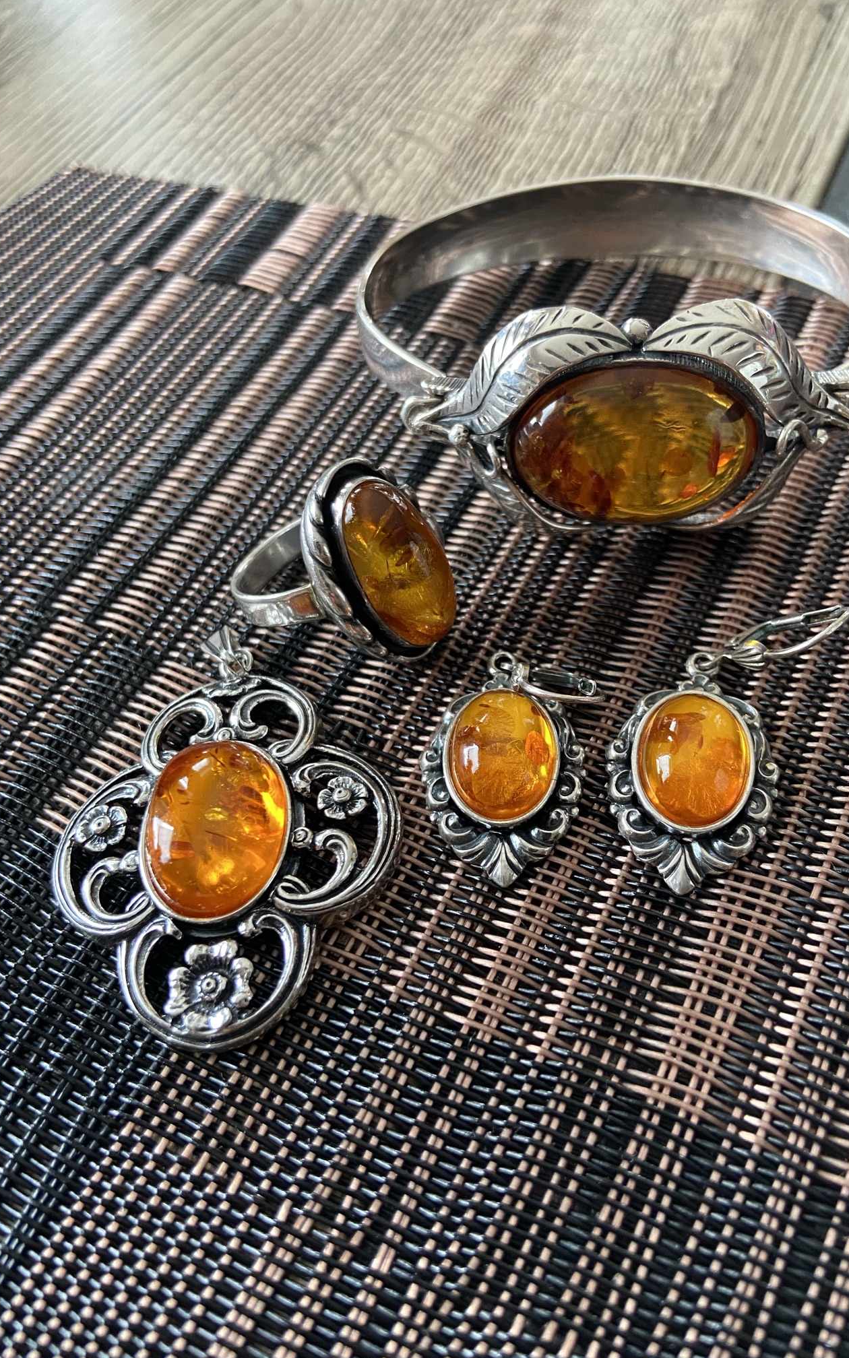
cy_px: 673
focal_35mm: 28
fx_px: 1037
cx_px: 464
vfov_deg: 66.5
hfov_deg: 44.5
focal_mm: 4.25
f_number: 1.8
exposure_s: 1/60
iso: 250
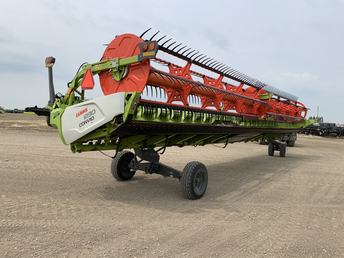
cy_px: 129
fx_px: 258
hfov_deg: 67.3
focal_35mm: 26
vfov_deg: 53.1
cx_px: 172
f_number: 1.8
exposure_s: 1/2755
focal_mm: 4.25
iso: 25
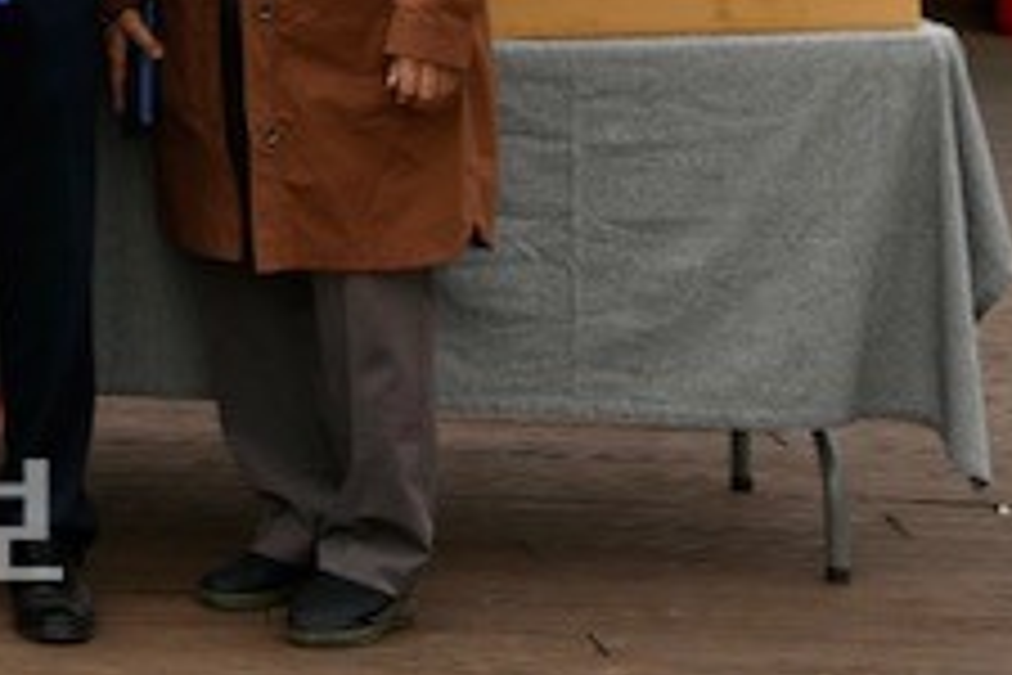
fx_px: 3514
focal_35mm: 125
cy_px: -268
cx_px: -409
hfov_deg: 15.4
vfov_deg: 10.7
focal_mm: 44
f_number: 13
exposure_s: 1/80
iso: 100
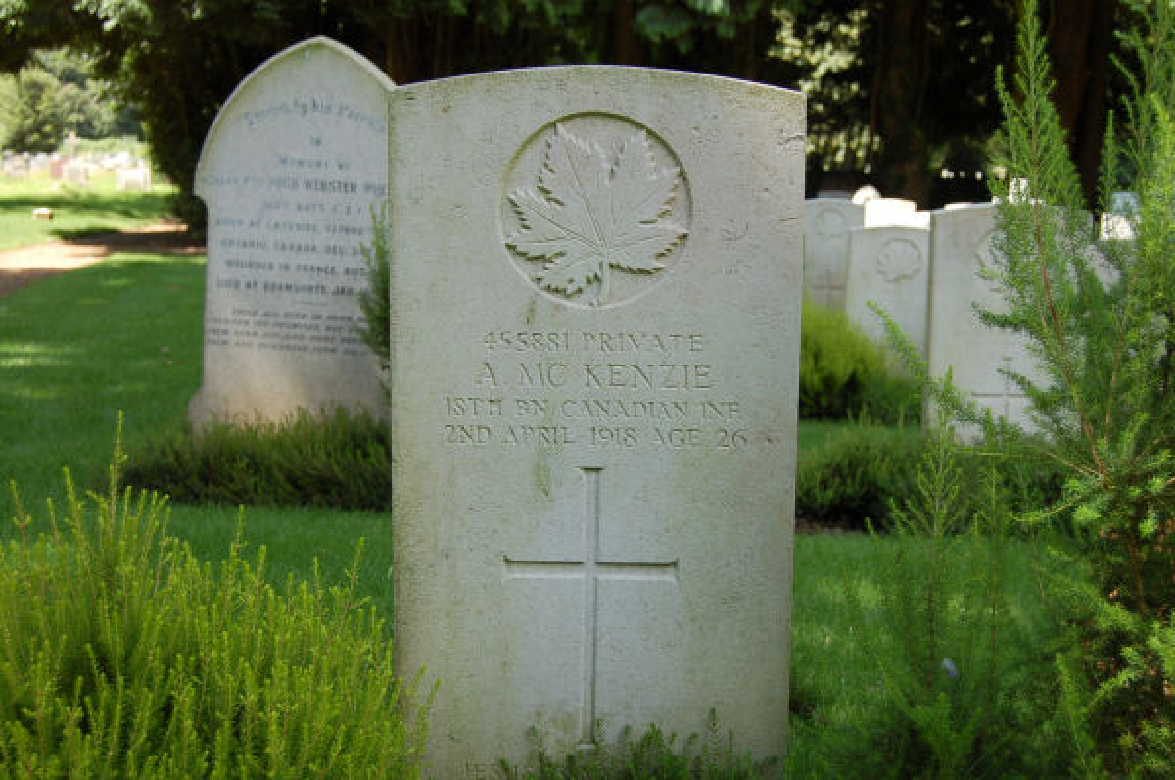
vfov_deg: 28.0
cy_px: 390
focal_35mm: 48
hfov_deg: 41.2
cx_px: 588
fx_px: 1564
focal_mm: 32
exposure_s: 1/125
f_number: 5.6
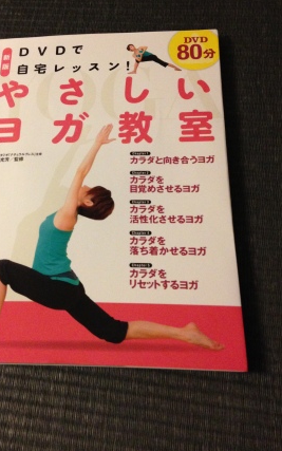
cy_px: 190
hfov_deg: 31.0
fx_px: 504
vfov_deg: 48.0
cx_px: 93
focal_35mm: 41
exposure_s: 1/20
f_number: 2.4
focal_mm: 4.12
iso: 400
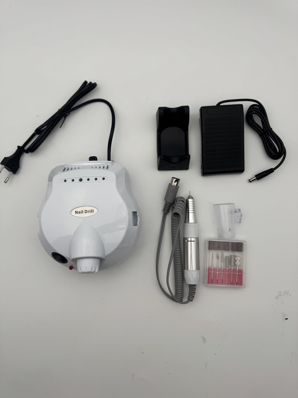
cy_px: 199
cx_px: 149
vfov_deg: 71.6
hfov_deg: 56.8
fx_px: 275
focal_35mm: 24
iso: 80
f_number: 1.78
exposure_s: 1/2252
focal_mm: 6.76
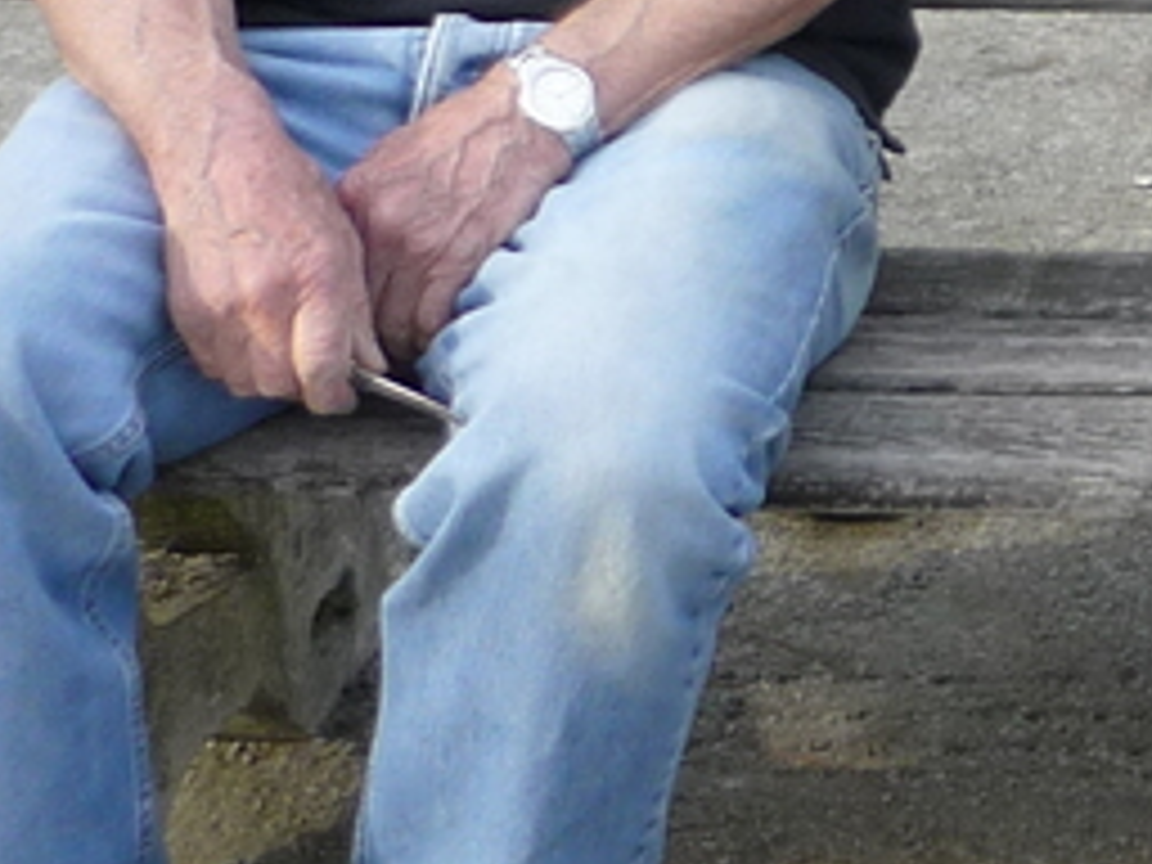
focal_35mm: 165
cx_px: 2002
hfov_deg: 11.2
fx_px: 5491
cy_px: -621
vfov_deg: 8.7
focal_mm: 5.5
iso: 100
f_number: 2.8
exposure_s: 1/250
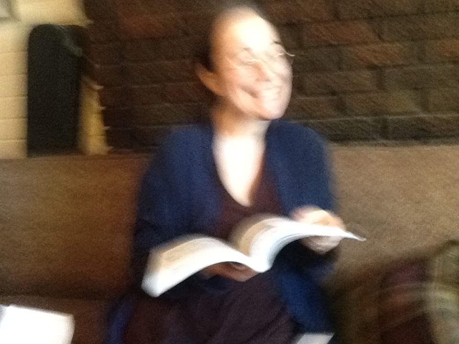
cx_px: 230
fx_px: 583
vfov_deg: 32.9
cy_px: 172
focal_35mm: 44
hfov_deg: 42.9
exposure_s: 1/17
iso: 320
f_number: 2.4
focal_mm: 2.03
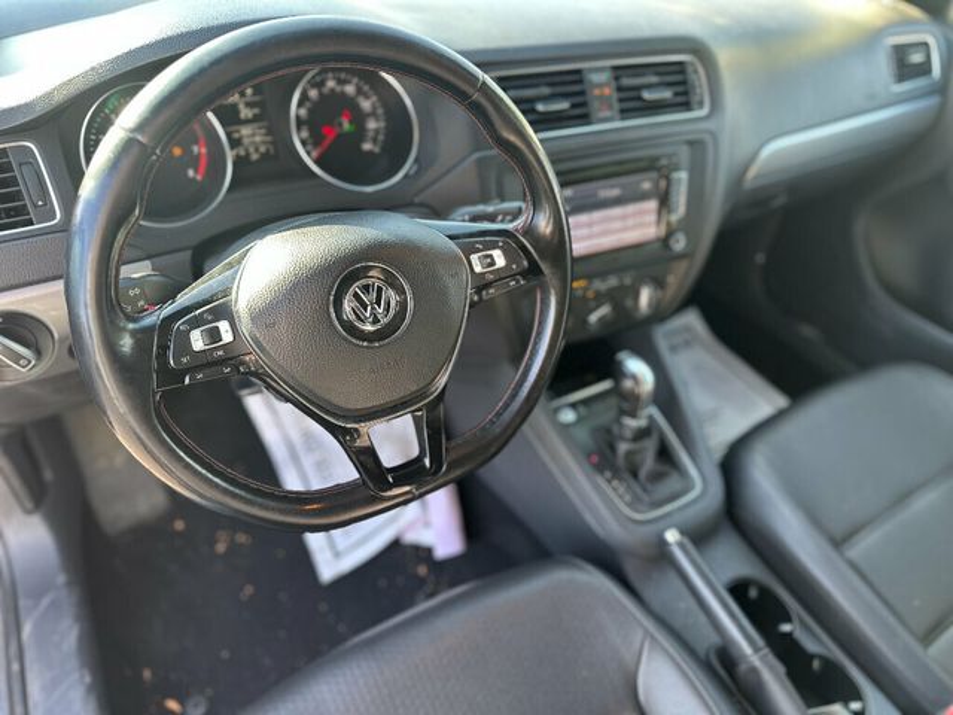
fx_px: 661
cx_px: 476
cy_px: 358
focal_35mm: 24
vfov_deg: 56.8
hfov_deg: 71.6
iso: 125
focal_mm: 6.86
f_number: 1.78
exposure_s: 1/121
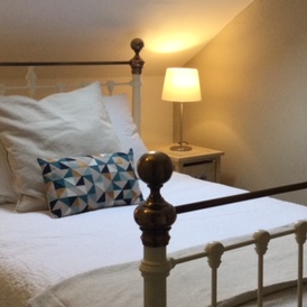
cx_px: 183
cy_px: 129
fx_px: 642
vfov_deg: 26.9
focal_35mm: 64
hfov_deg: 26.8
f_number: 2.4
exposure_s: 1/33
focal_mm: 3.3
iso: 50
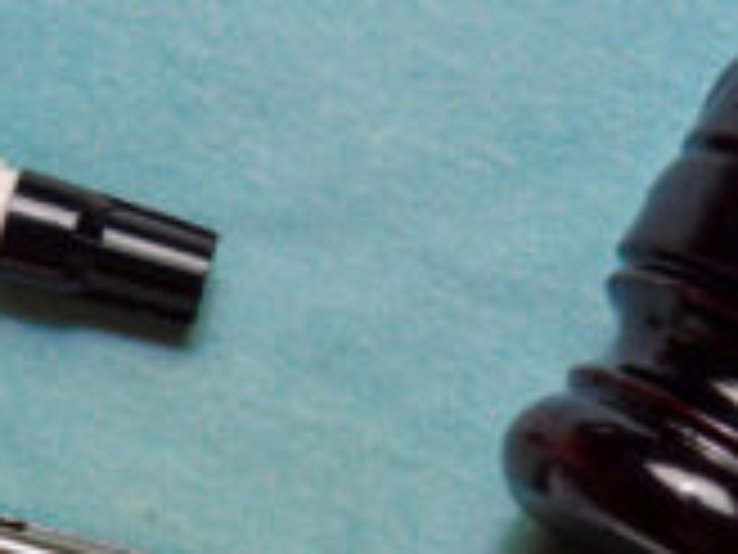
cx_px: 284
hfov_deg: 14.0
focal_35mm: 141
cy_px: 642
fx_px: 3006
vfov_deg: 10.4
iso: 400
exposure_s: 1/40
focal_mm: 32
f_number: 5.6
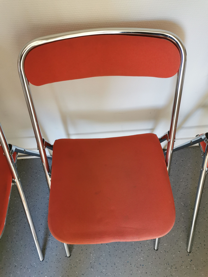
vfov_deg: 65.3
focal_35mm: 27
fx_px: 216
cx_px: 104
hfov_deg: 51.4
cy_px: 138
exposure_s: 1/50
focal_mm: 5.58
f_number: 1.8
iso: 250
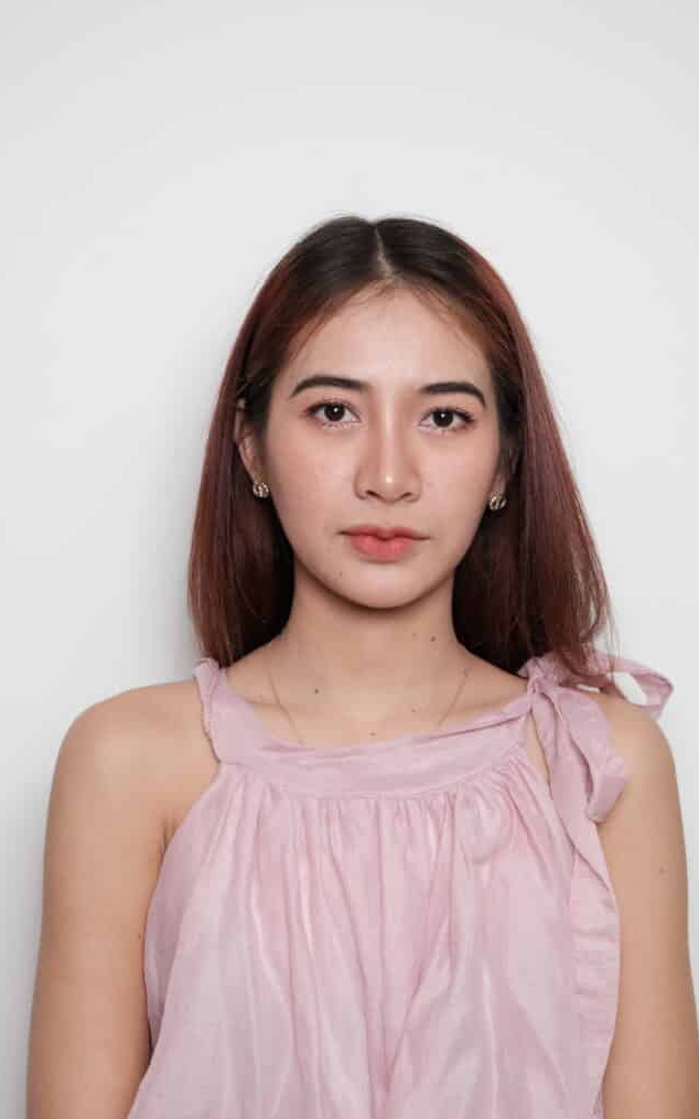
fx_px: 2195
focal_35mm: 72
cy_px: 562
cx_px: 365
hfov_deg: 18.1
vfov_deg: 28.6
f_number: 4
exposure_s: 1/100
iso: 1000
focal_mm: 46.6
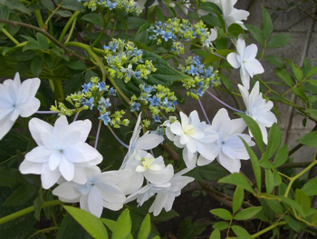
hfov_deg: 34.9
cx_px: 158
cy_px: 120
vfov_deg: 26.6
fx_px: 504
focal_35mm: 55
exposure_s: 1/60
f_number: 3.3
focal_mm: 9
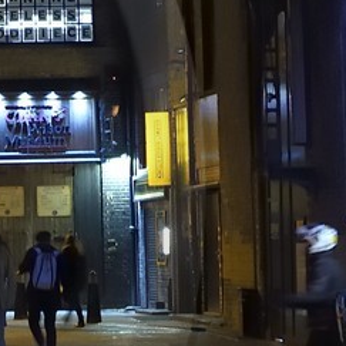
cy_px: 192
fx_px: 2024
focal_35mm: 179
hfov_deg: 9.1
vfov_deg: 9.8
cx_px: -382
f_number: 4.5
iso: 1600
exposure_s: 1/8
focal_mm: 32
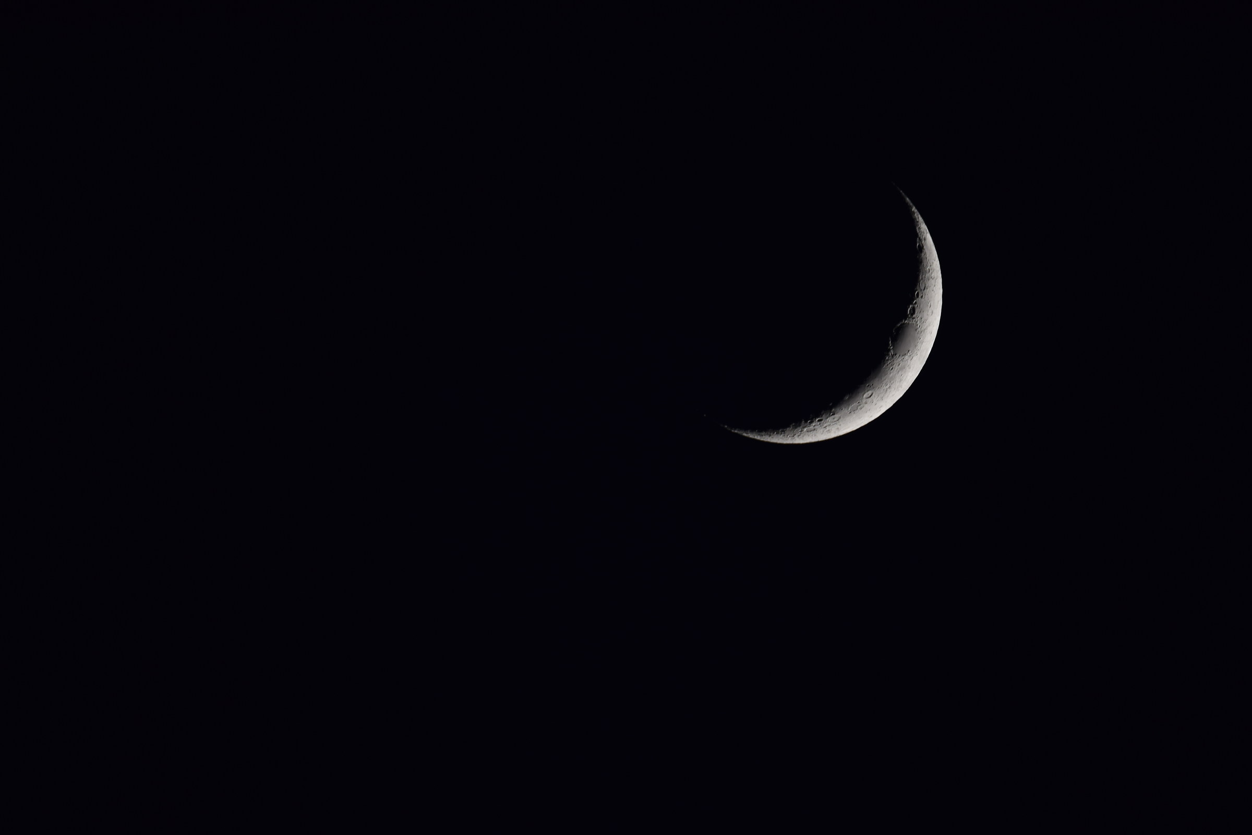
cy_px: 418
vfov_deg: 1.5
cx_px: 626
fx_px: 31298
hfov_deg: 2.3
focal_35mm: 900
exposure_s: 1/30
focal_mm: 600
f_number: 6.3
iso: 100
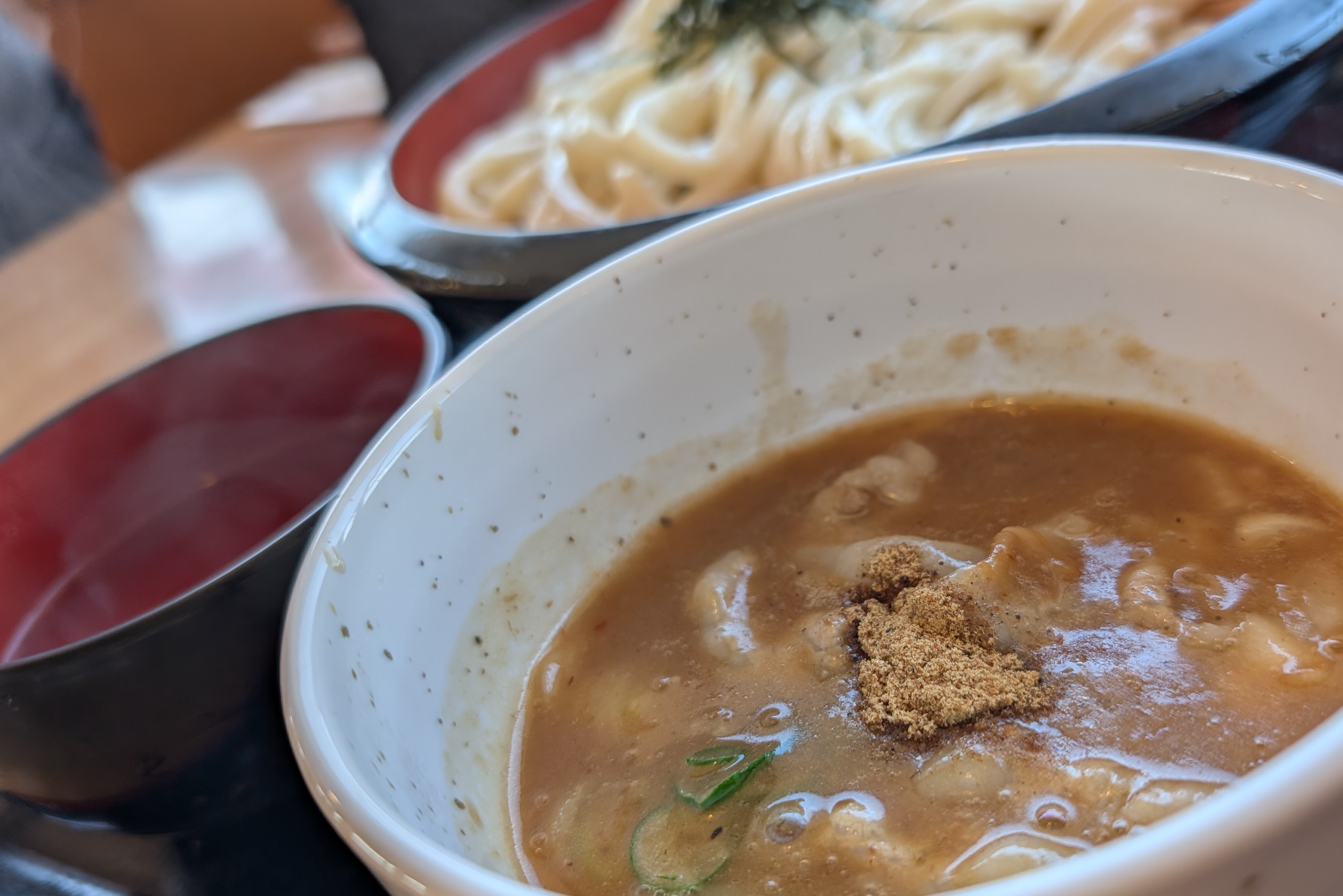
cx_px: 770
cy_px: 515
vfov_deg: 44.8
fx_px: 1082
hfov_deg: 63.4
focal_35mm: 29
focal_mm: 6.9
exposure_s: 1/50.6
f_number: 1.68
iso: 20
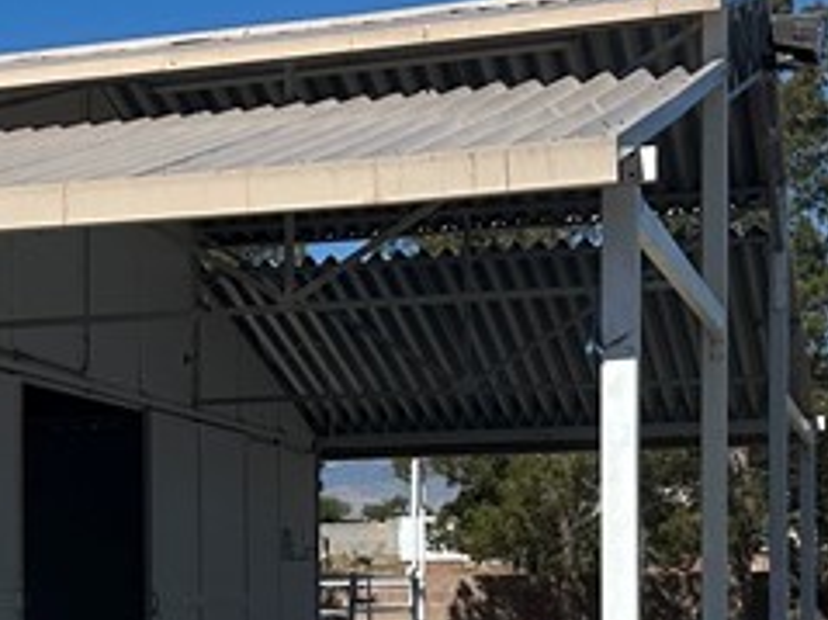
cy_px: 620
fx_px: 2462
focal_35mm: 103
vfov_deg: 14.1
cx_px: -152
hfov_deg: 18.2
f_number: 1.78
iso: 80
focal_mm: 6.86
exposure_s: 1/8197
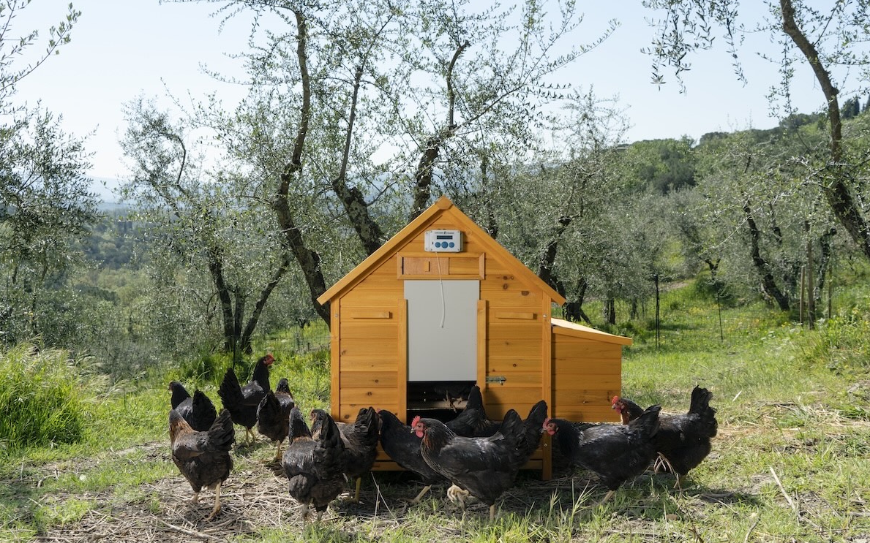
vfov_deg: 35.3
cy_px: 263
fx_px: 854
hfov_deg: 54.0
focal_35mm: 36
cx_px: 437
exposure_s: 1/200
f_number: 9
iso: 100
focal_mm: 35
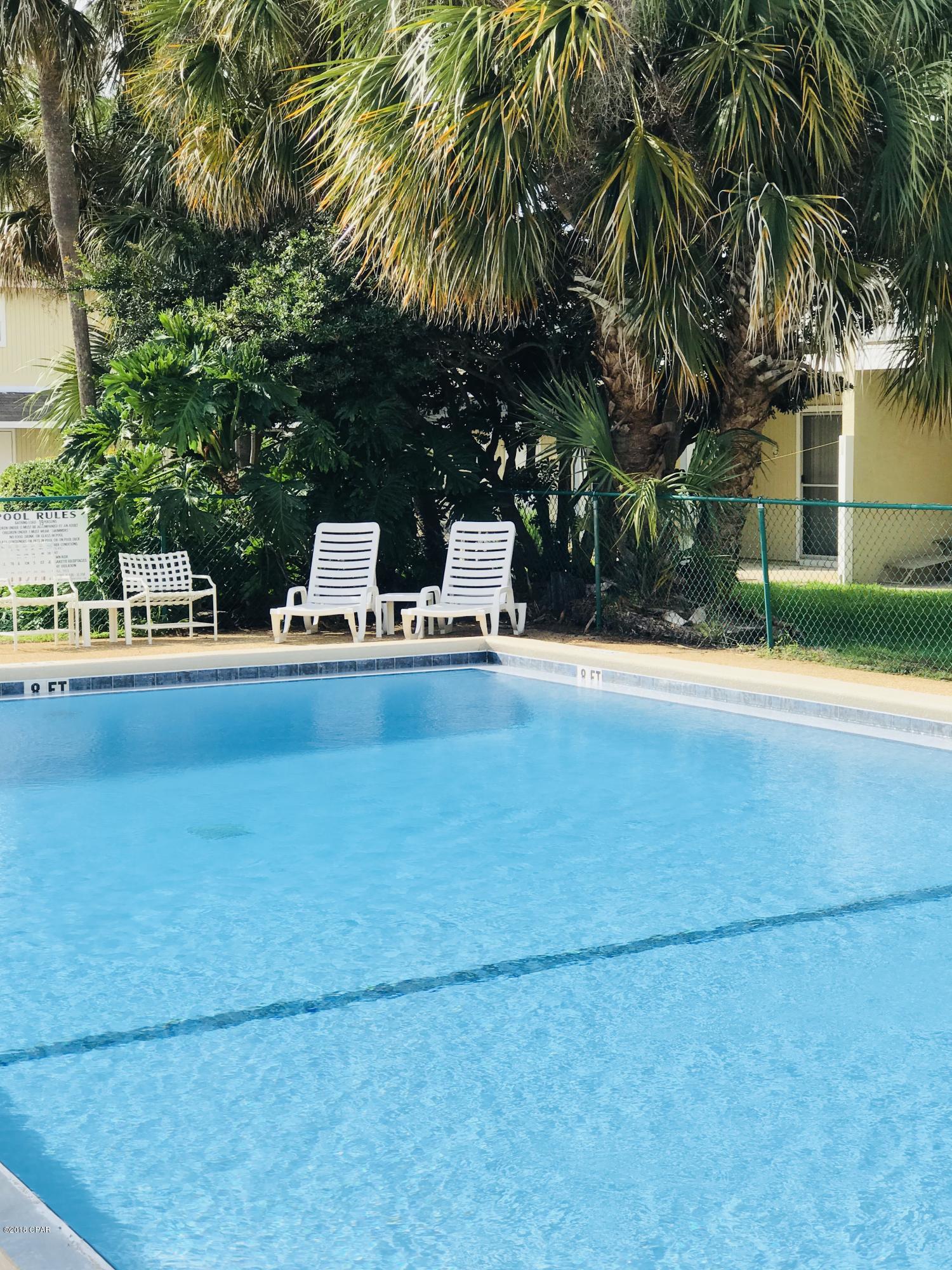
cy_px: 635
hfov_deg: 25.7
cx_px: 476
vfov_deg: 33.8
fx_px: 2090
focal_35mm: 57
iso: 20
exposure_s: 1/618
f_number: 2.8
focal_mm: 6.6
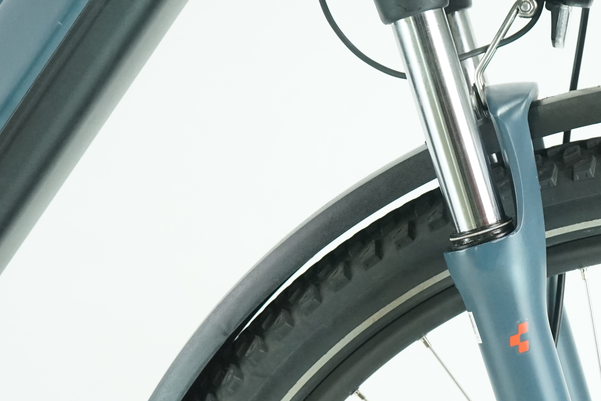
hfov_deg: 18.4
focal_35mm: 110
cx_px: 492
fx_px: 1836
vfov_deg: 12.4
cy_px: 324
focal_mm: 48
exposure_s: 1/200
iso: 2500
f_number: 5.6
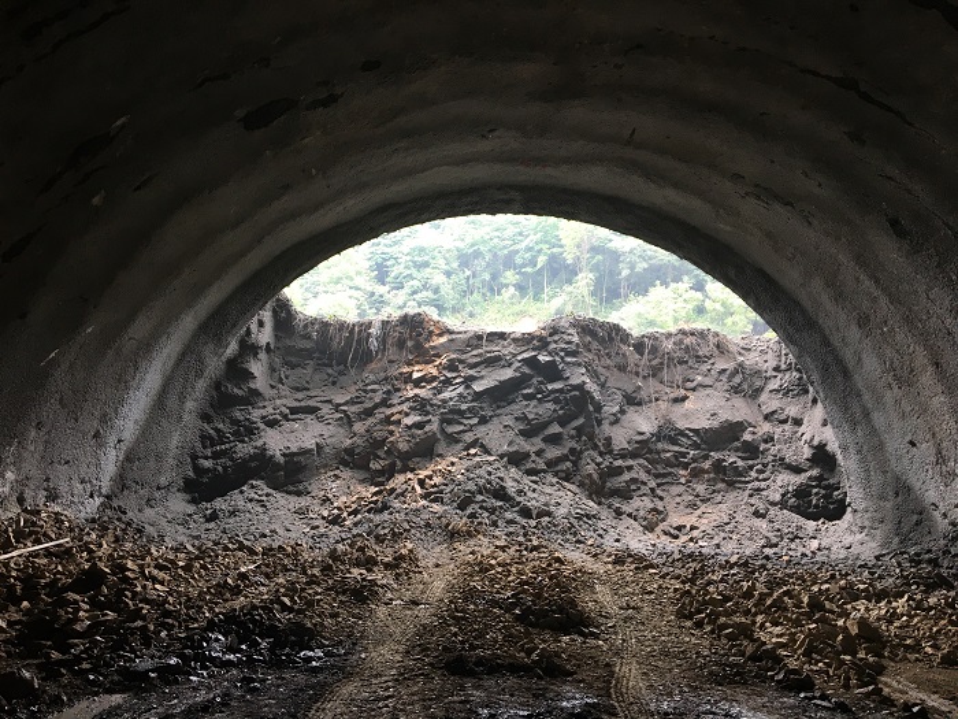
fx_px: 803
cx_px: 479
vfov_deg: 48.2
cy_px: 360
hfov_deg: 61.7
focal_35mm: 29
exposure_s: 1/33
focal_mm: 4.15
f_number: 2.2
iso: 32
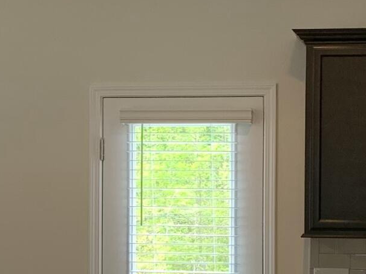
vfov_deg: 11.4
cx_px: 166
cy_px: 219
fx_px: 1363
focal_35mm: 129
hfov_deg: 15.3
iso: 80
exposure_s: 1/60
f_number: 1.8
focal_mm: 4.25
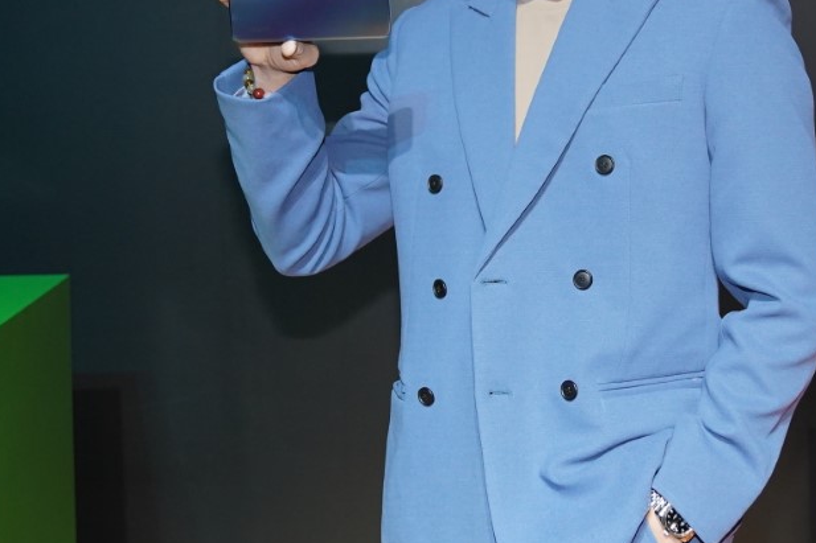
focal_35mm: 84
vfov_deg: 16.1
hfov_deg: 24.1
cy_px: 69
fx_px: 1903
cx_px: 550
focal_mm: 32
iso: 2000
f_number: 4
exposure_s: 1/125
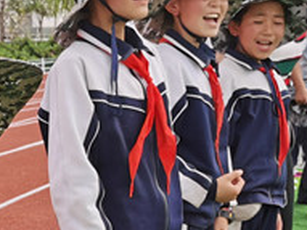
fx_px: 877
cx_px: 32
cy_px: 215
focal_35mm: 99
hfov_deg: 19.5
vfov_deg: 14.7
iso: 50
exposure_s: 1/2119
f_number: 1.8
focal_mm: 5.58
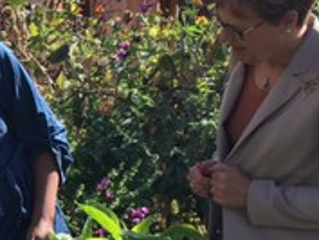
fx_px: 968
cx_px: -115
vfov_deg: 14.0
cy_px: 208
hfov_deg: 17.4
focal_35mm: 105
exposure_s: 1/739
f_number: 2.2
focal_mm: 4.15
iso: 25
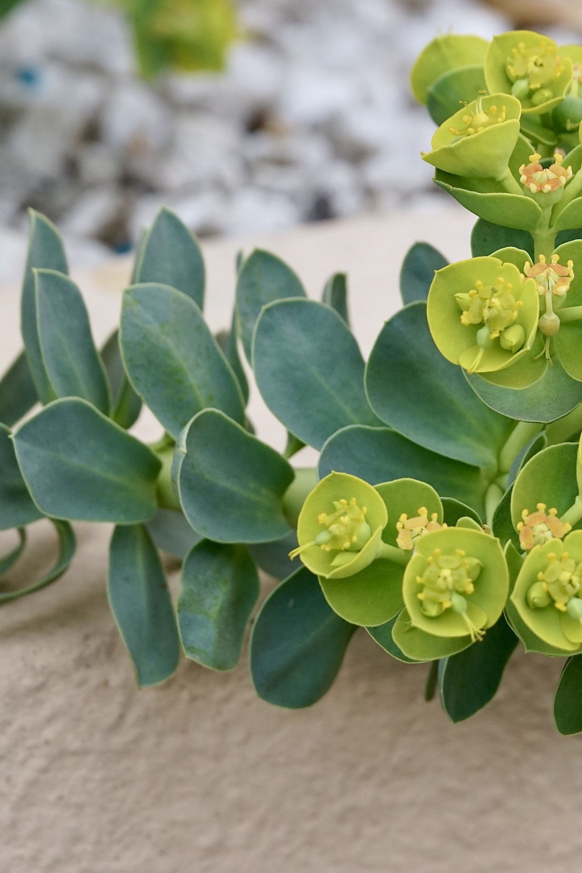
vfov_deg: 4.6
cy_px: 436
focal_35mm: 451
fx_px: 10936
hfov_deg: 3.0
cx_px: 481
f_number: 29
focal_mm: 300
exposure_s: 1/80
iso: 800
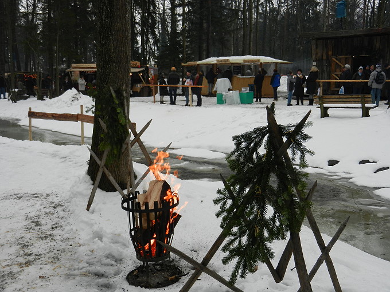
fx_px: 428
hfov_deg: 49.0
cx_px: 195
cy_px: 146
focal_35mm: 38
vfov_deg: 37.7
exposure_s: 1/200
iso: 160
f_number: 4
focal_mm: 6.9
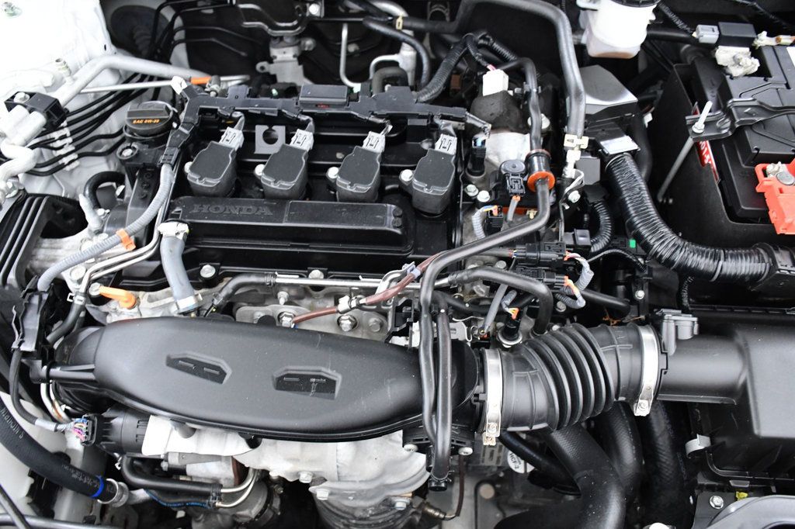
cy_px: 264
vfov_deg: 43.6
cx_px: 398
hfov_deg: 61.9
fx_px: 662
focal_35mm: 30
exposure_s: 1/80
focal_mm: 20
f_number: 4.5
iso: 2500
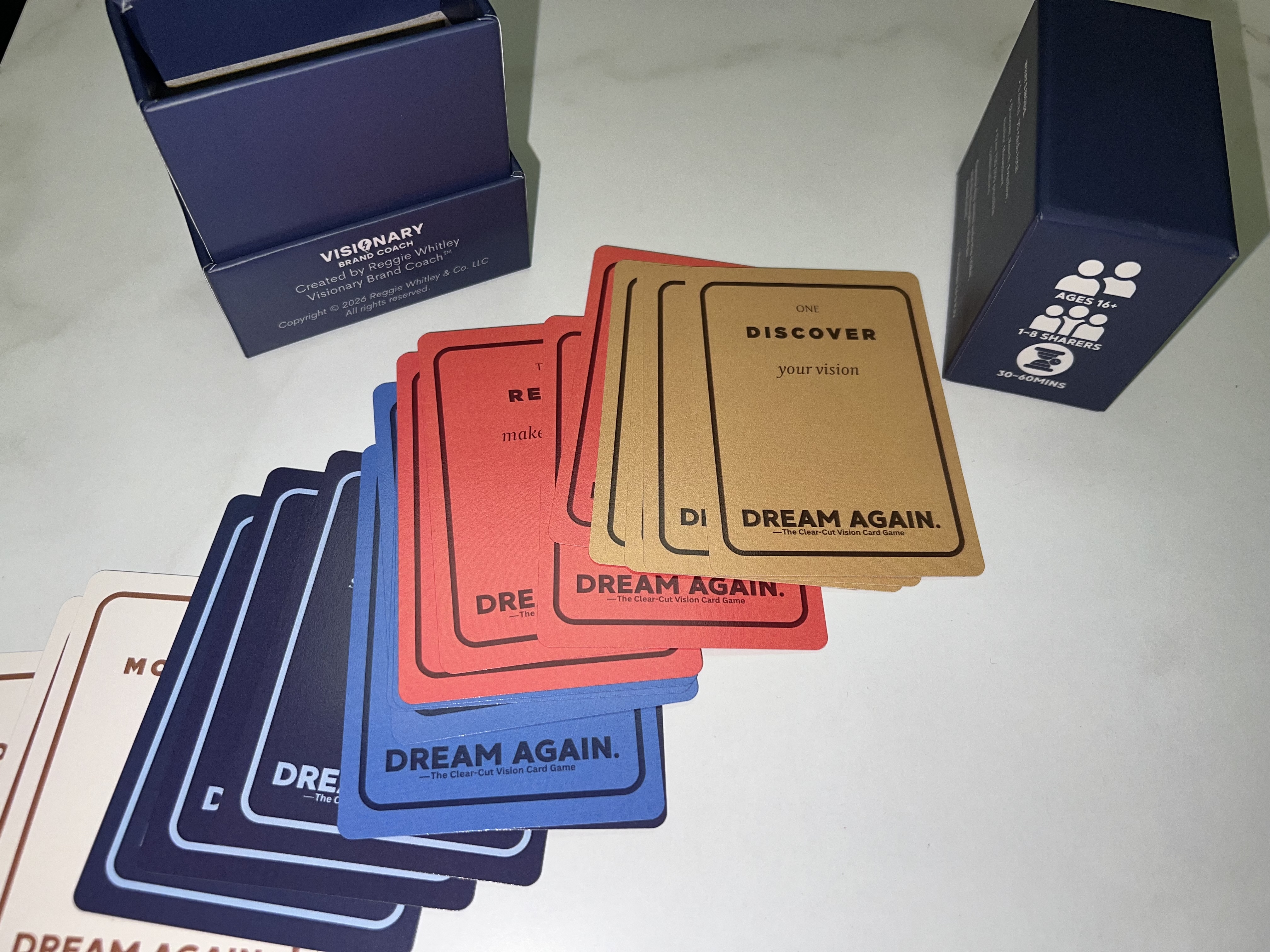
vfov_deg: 53.1
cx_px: 635
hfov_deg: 67.3
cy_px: 476
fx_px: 954
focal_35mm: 26
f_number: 1.5
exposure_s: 1/375
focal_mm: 5.7
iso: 32
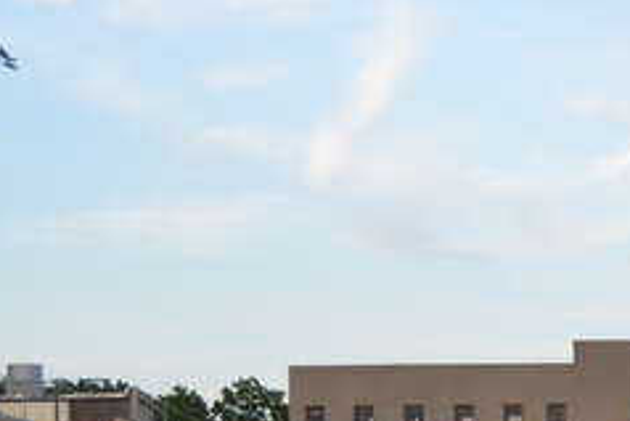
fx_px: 2469
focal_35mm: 141
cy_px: 466
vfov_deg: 9.6
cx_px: 691
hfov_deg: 14.2
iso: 160
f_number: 4
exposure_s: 1/125
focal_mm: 28
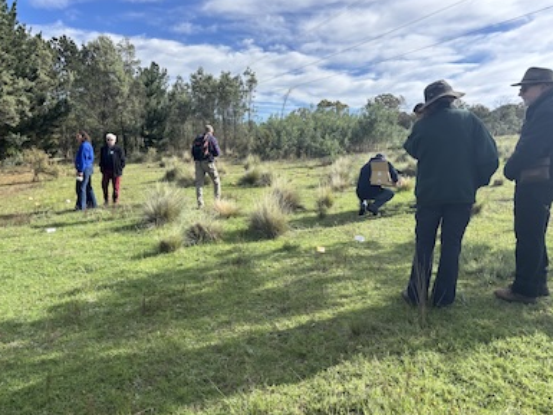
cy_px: 208
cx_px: 271
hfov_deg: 65.3
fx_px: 431
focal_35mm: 27
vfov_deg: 51.4
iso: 50
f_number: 1.6
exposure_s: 1/1876
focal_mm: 5.96
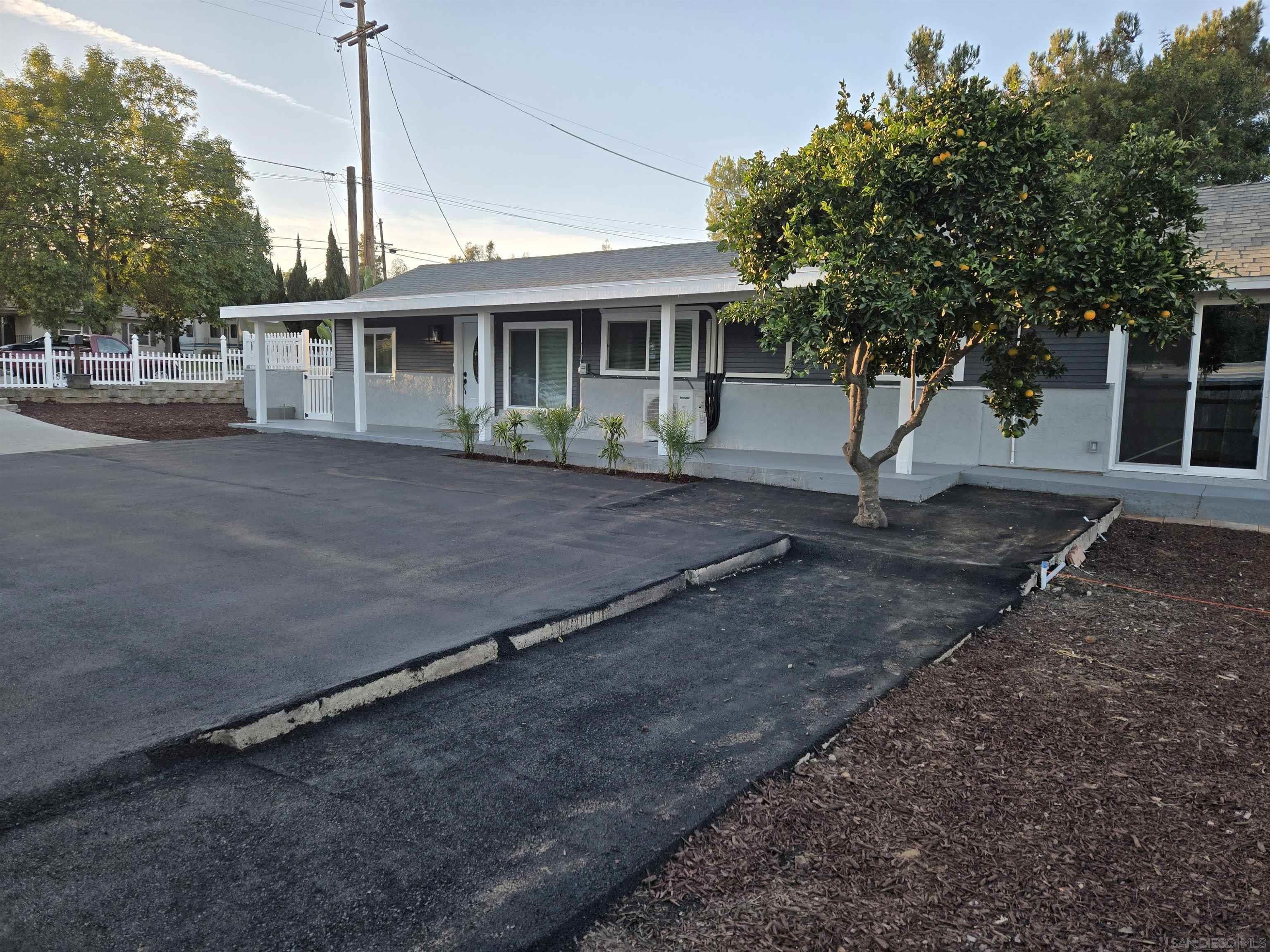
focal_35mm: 23
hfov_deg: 73.9
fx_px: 844
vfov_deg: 58.9
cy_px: 476
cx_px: 635
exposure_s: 1/992
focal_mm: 5.4
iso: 80
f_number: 1.8
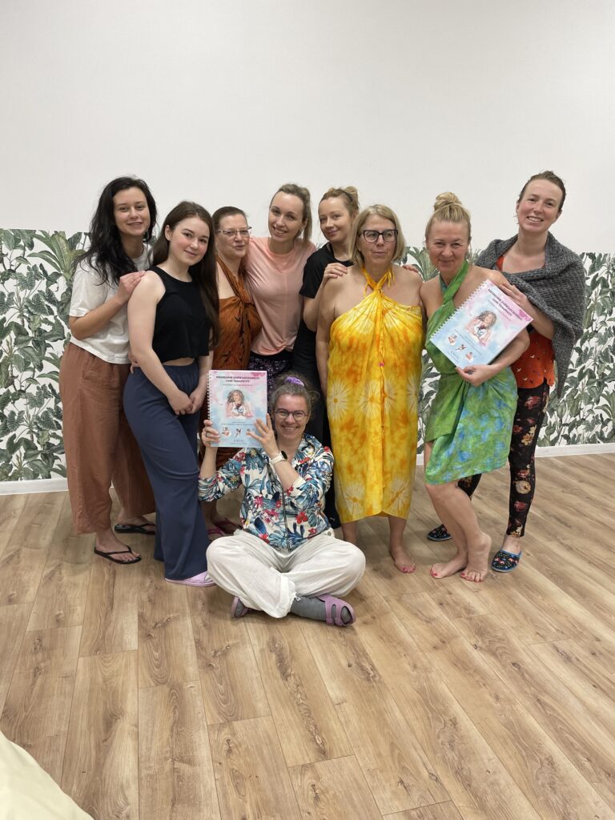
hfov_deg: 53.1
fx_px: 616
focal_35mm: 26
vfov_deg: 67.3
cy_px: 410
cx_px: 308
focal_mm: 4.2
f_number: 1.6
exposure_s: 1/100
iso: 125
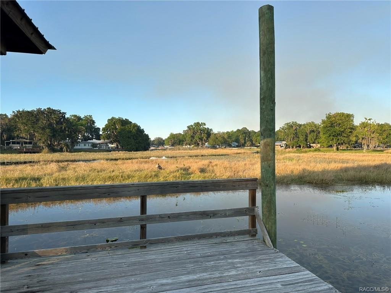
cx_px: 196
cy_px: 146
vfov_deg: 56.8
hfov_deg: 71.6
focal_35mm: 24
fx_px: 271
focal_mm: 6.86
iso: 80
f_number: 1.78
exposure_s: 1/1988
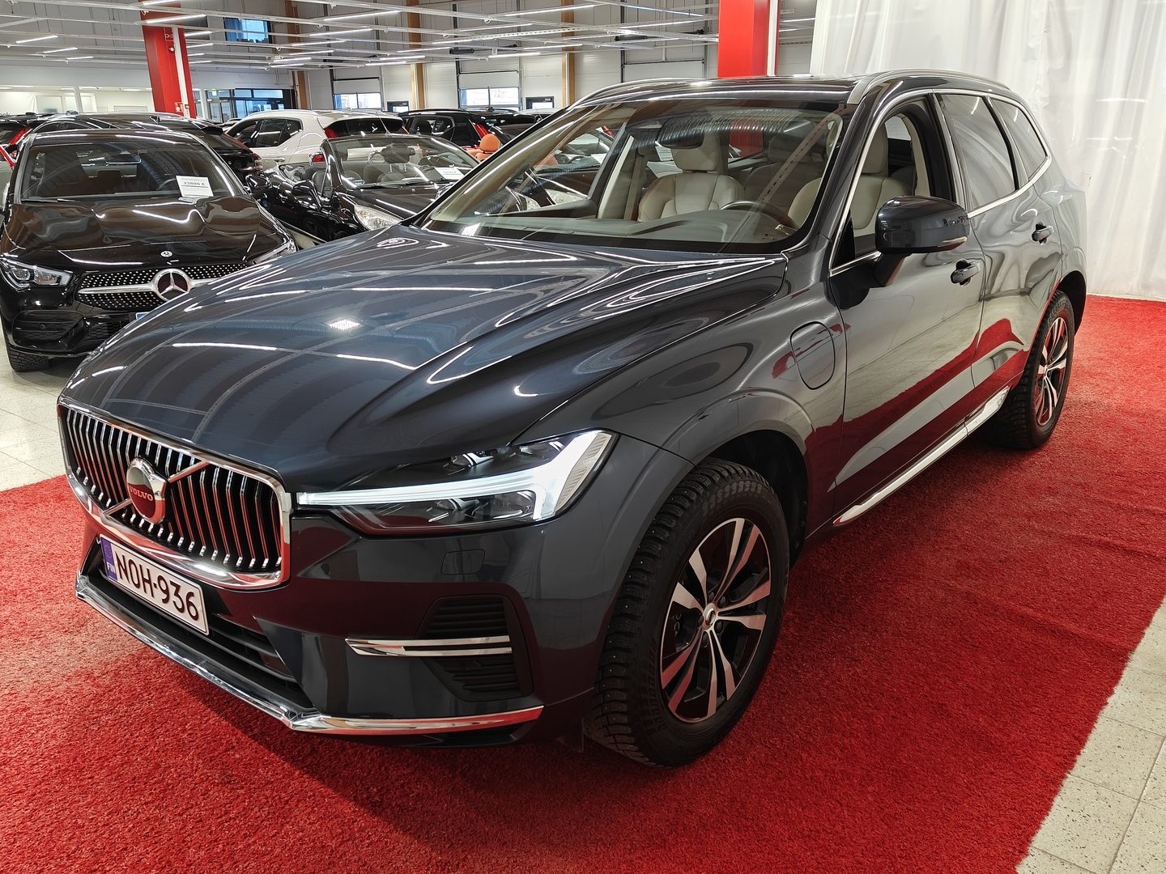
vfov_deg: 48.2
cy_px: 437
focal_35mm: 29
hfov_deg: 61.7
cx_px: 583
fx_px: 977
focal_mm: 5.59
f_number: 1.8
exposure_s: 1/60
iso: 100
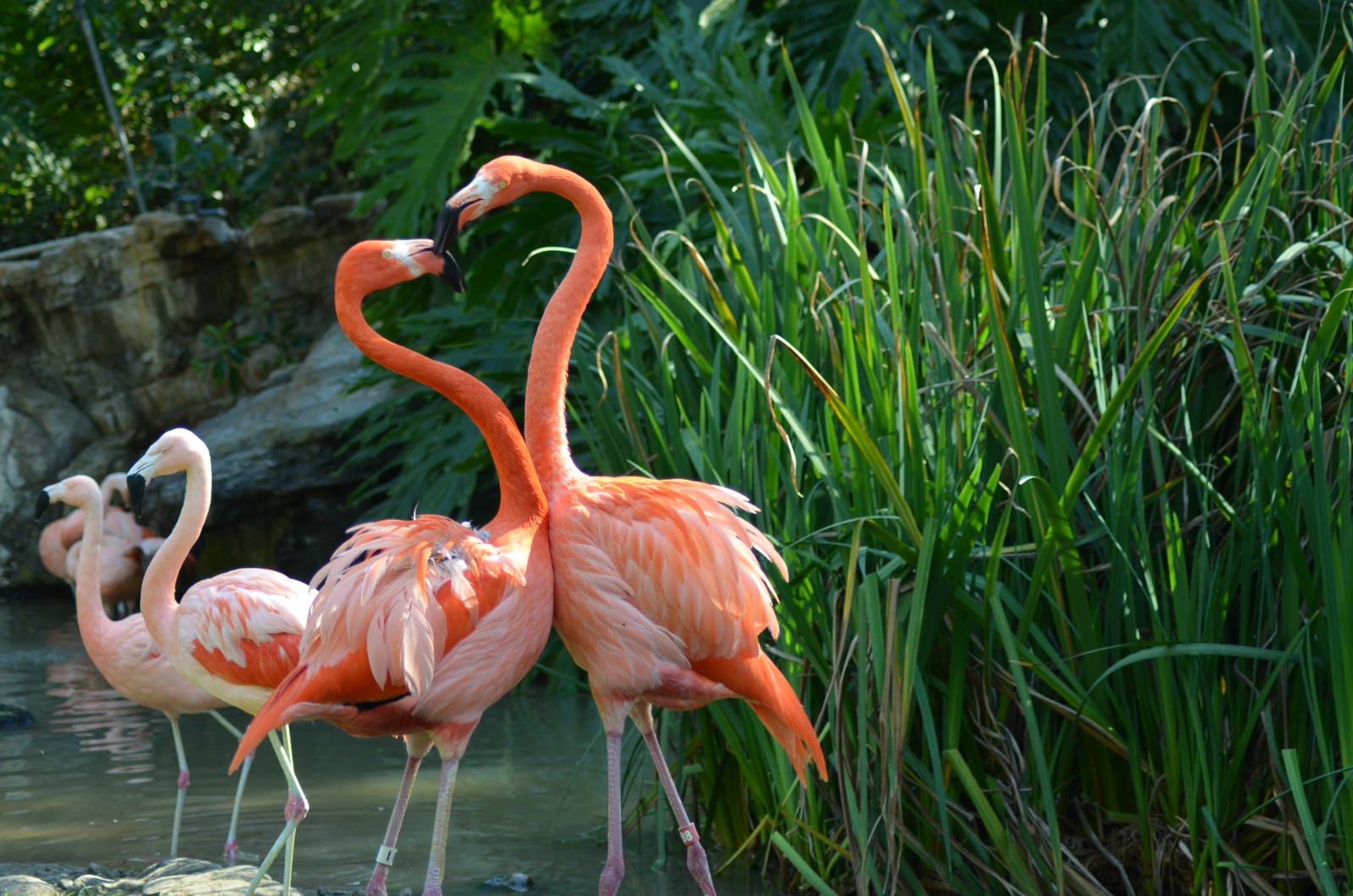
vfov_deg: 13.0
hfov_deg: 19.5
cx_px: 676
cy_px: 448
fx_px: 3938
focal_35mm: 105
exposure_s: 1/320
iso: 400
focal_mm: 70
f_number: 4.5
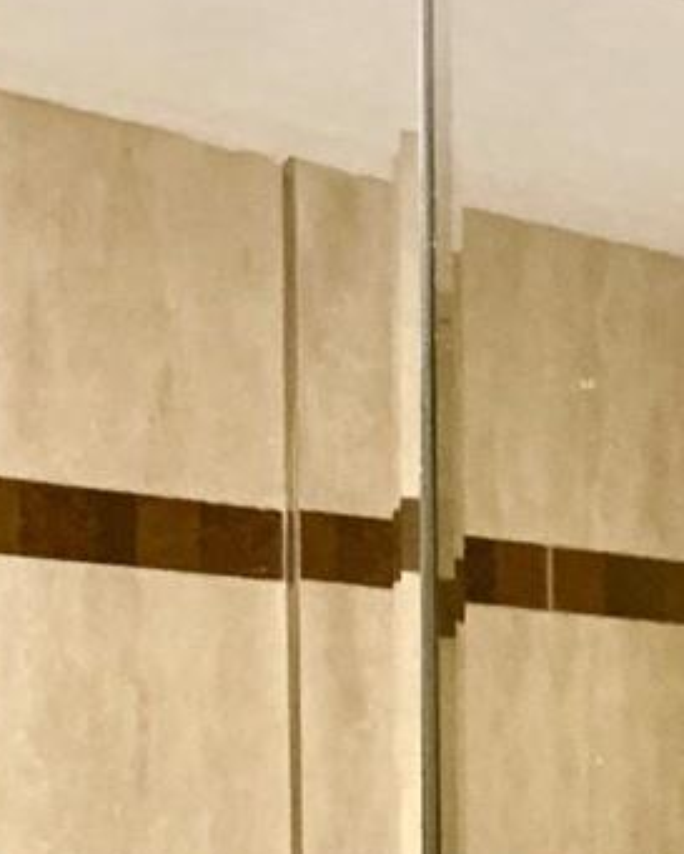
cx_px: 1771
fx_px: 3010
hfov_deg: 10.6
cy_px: 909
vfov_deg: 15.8
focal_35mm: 119
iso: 200
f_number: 1.8
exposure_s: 1/60
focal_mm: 4.25
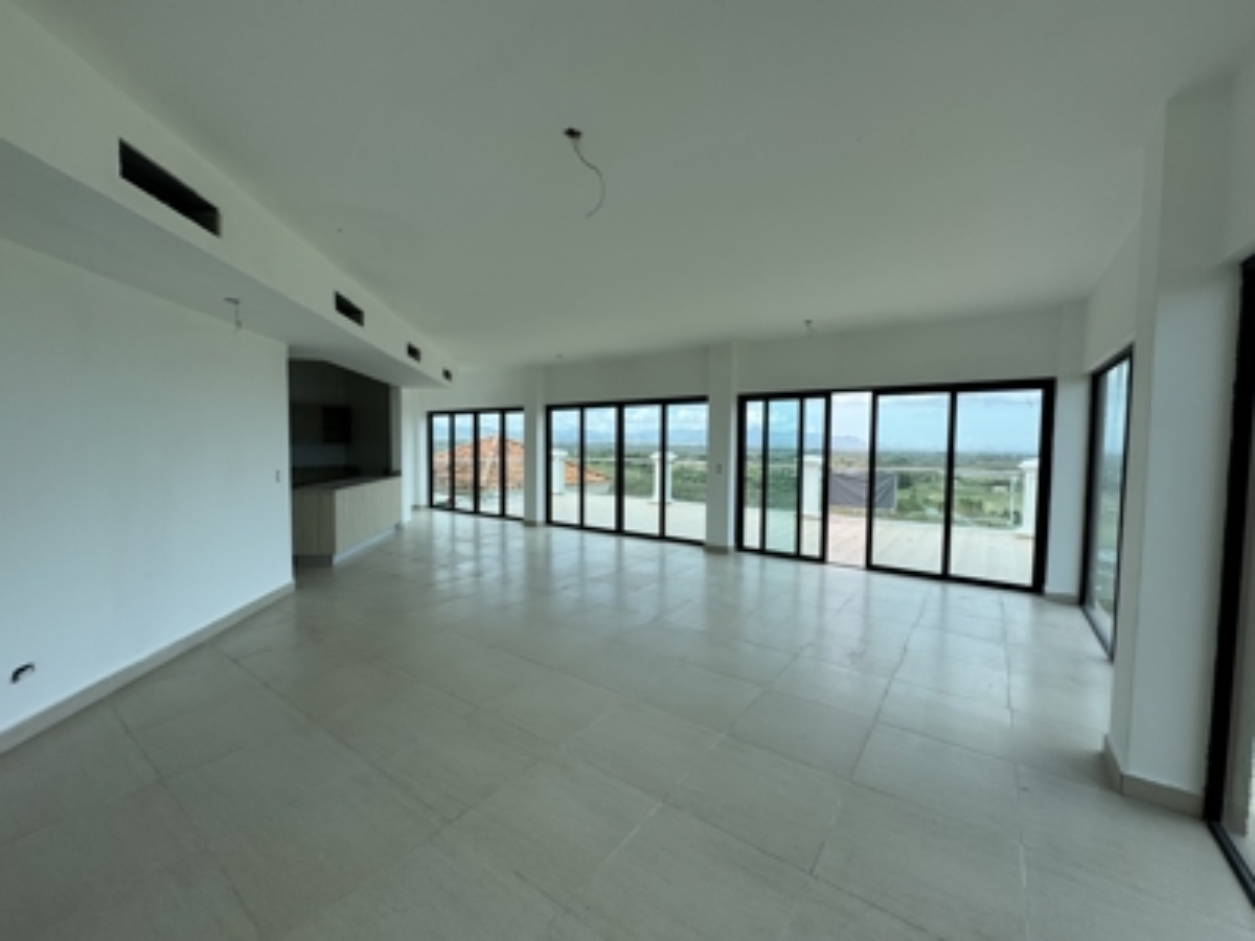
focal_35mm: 14
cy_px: 470
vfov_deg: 85.7
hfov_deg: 102.1
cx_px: 628
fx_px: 508
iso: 40
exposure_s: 1/687
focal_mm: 2.22
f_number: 2.2
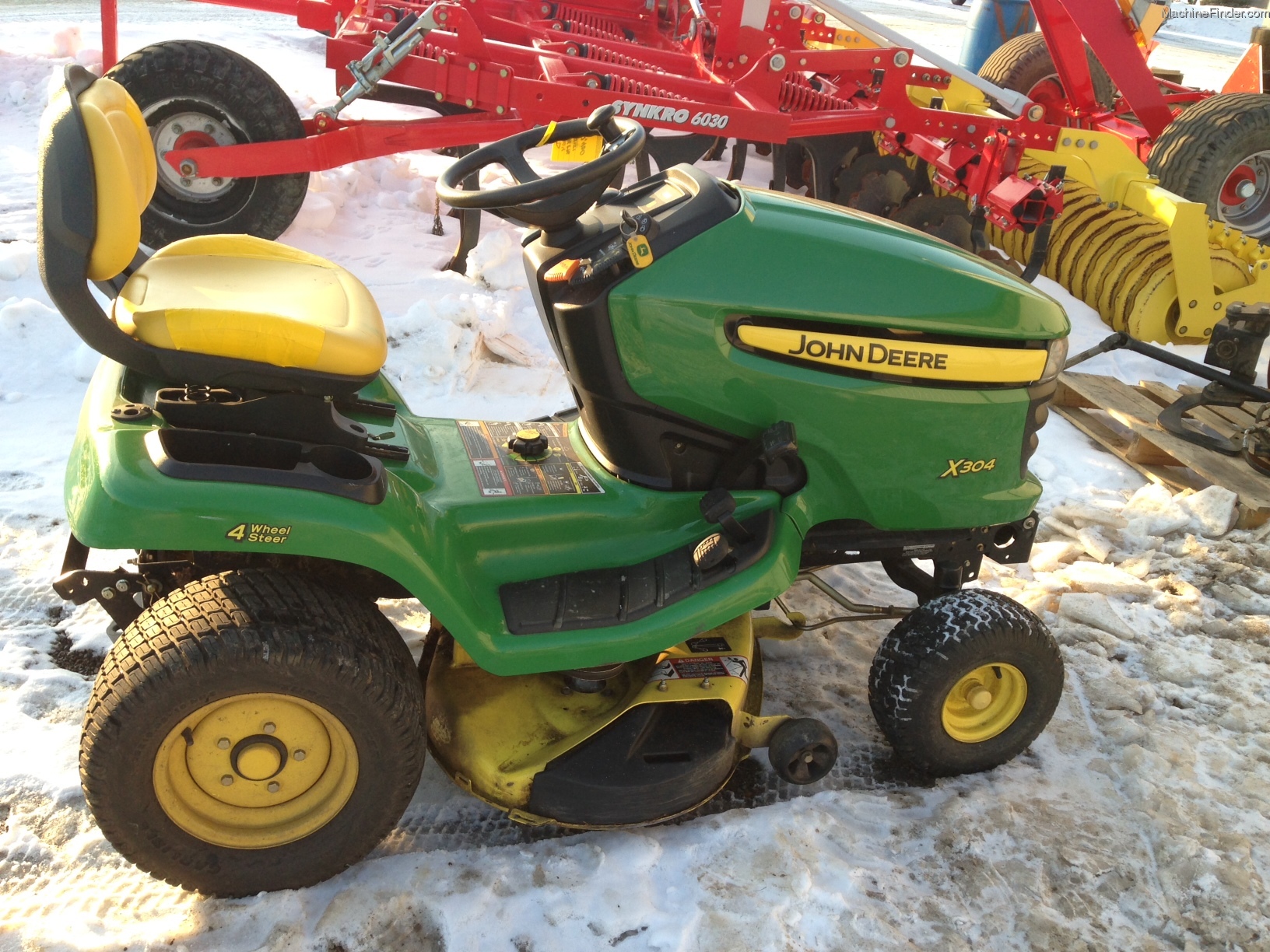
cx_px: 635
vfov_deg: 42.9
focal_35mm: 33
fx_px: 1211
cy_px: 476
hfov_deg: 55.4
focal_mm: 4.12
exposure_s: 1/235
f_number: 2.4
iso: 50
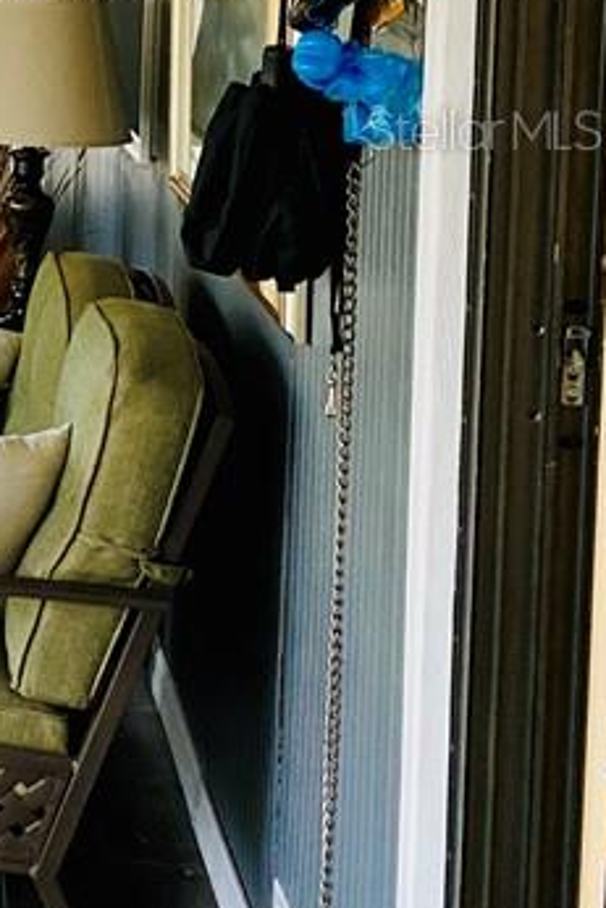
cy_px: 129
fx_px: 2018
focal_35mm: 80
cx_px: -729
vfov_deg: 24.8
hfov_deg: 13.6
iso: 125
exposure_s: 1/61
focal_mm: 4.25
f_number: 1.8
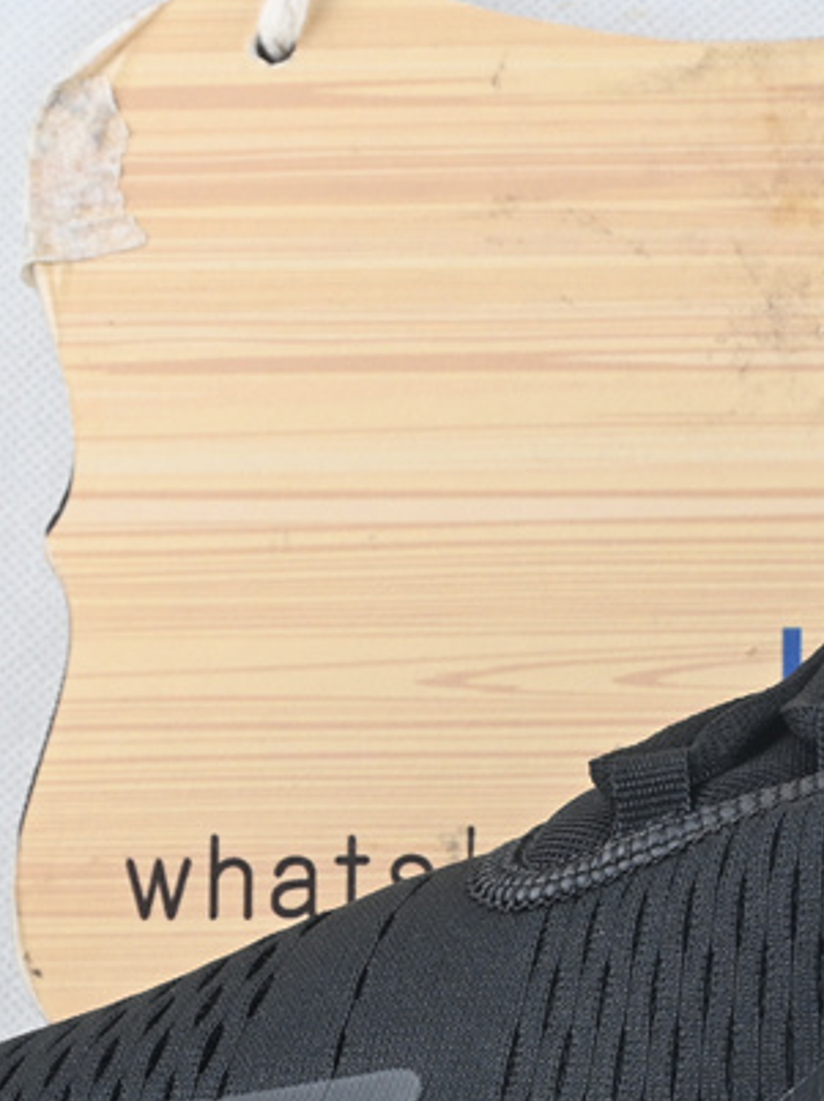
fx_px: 4312
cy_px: 989
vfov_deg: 14.4
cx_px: 1073
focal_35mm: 136
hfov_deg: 10.7
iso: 100
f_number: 10
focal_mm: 31.5
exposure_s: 1/8
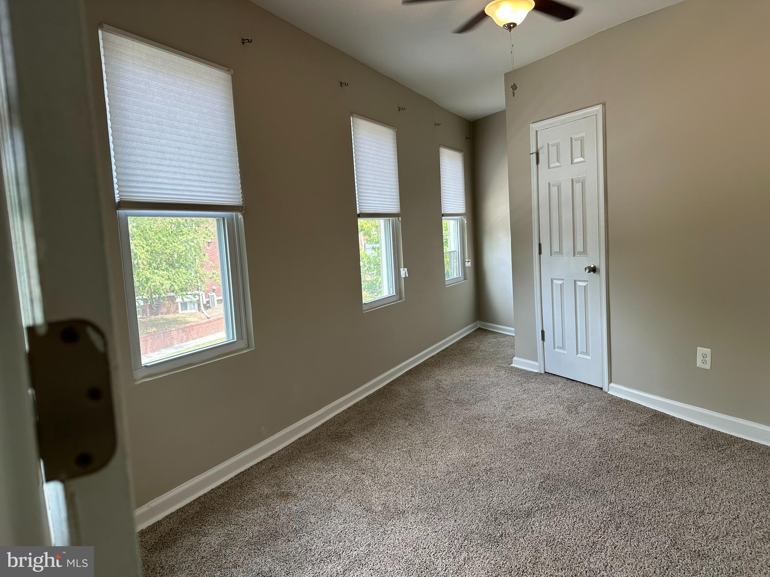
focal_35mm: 24
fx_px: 534
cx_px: 385
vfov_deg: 56.8
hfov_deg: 71.6
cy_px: 288
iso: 64
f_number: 1.78
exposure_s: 1/120
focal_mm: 6.86
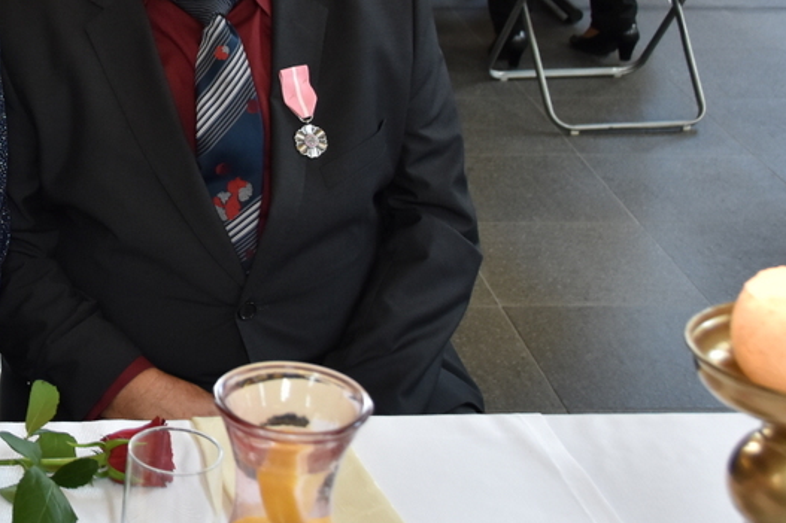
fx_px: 1790
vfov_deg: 16.5
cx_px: -6
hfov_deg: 23.7
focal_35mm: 82
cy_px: 106
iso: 720
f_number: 3.8
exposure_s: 1/40
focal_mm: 24
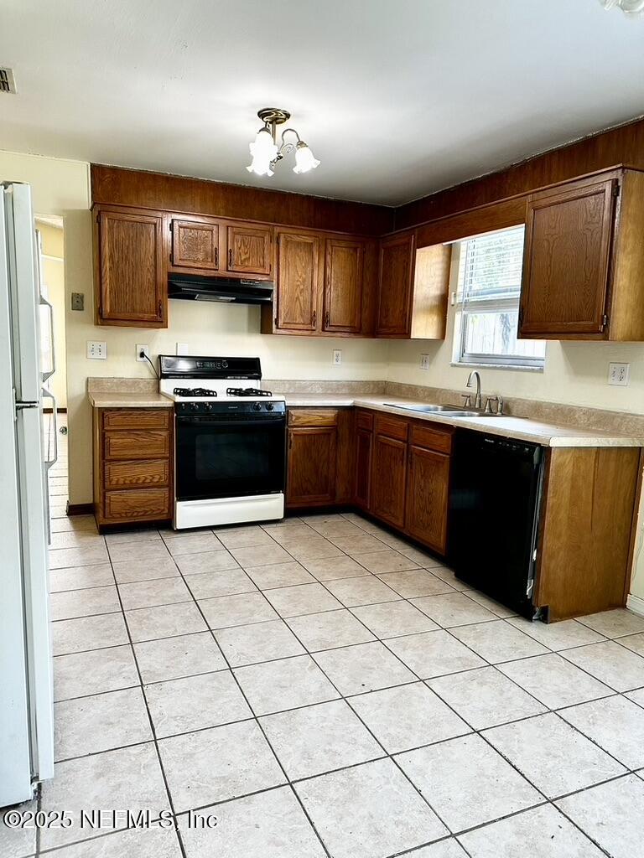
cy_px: 429
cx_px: 322
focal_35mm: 24
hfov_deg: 56.8
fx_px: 595
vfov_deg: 71.6
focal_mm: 6.86
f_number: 1.78
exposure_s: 1/120
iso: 200
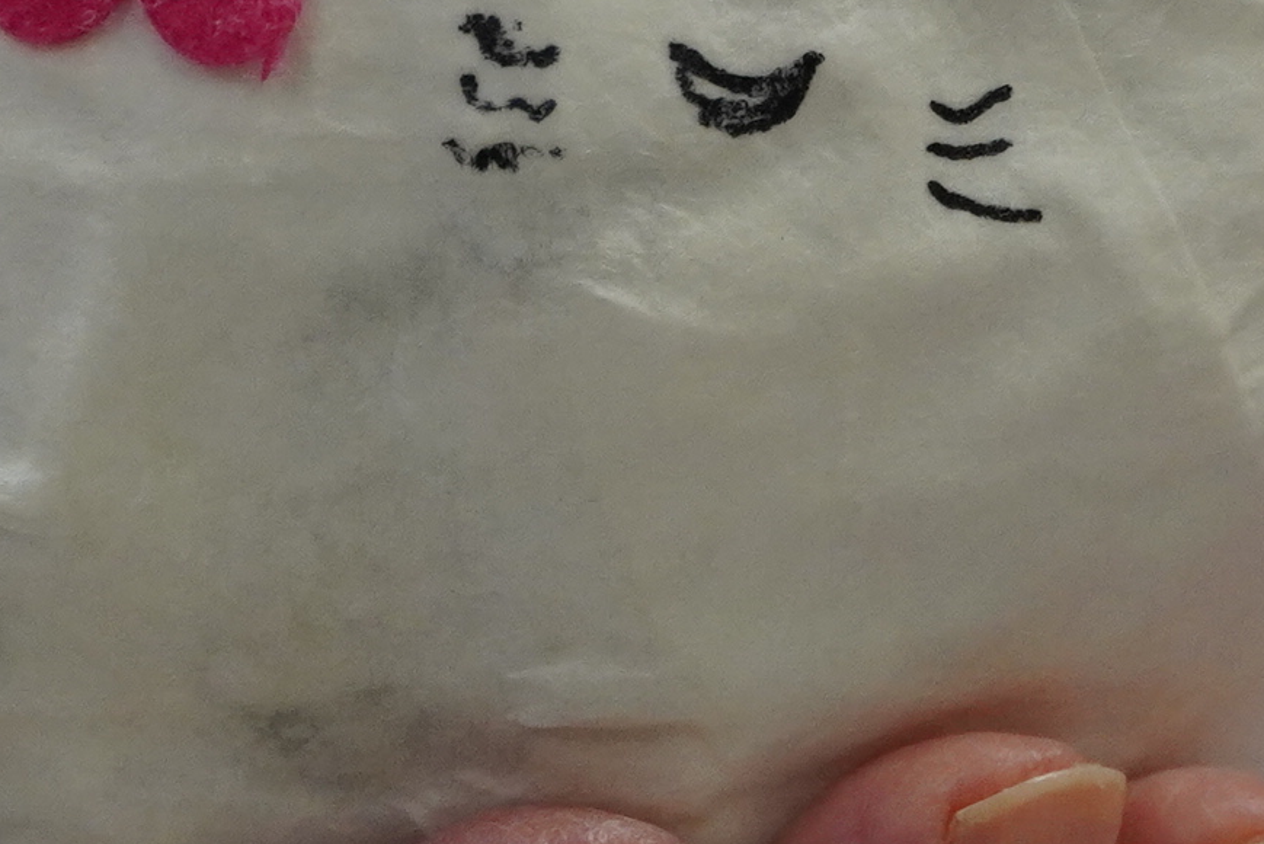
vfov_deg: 4.2
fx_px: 11570
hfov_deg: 6.3
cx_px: 705
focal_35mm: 329
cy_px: 95
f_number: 5
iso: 1250
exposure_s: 1/160
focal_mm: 45
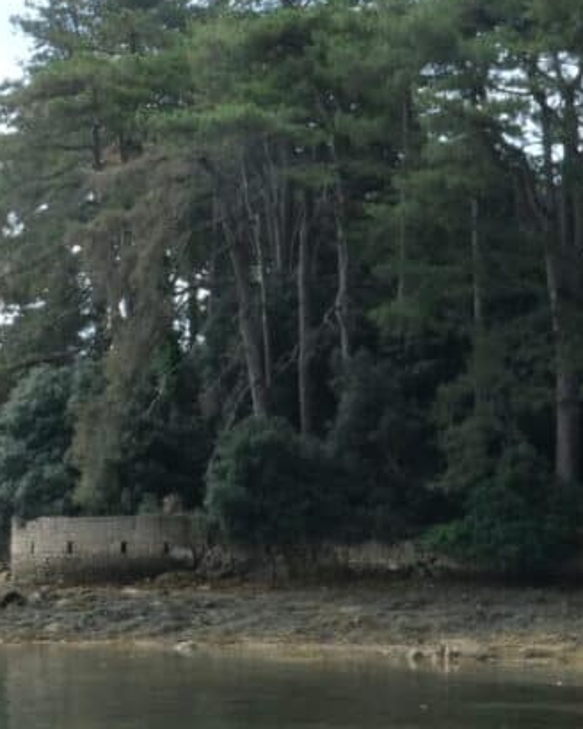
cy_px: 594
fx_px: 3516
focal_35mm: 163
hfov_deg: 9.5
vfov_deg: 11.8
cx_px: 437
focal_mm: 29.2
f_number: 22
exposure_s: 1/50
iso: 400
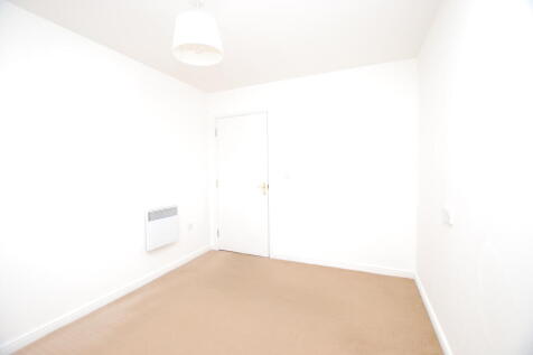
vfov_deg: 77.3
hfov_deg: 100.4
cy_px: 178
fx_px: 222
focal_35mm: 15
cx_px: 266
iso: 100
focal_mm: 10
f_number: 4
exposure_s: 1/60
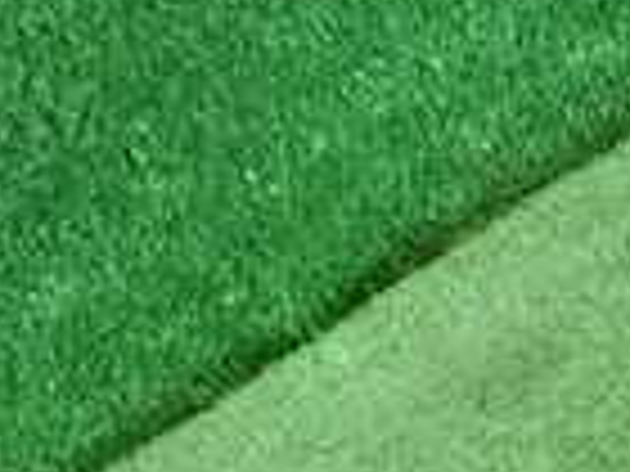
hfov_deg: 12.5
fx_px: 2803
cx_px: 756
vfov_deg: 9.4
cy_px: 728
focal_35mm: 154
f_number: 2.5
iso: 4000
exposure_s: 1/125
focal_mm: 6.37
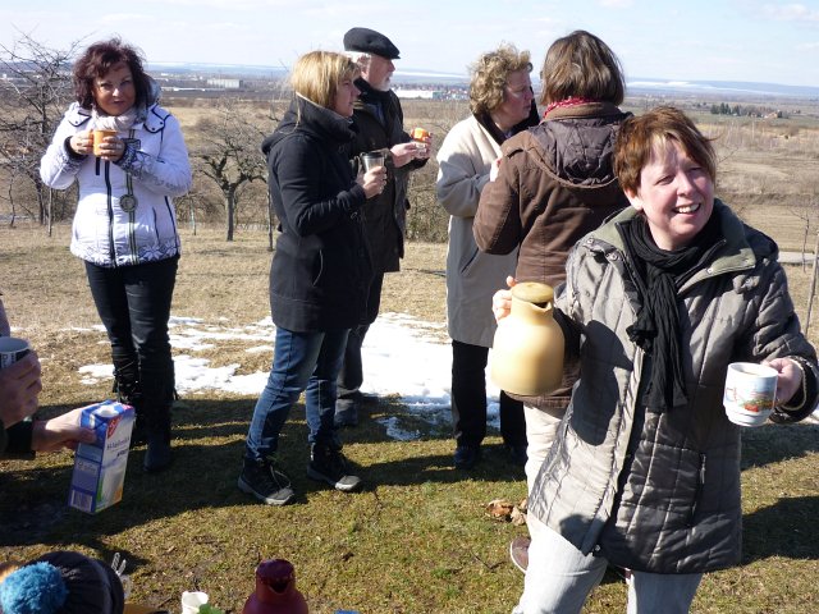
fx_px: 852
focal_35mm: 36
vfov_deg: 39.7
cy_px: 307
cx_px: 410
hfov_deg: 51.4
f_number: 2.9
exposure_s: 1/640
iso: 80
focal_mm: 5.9
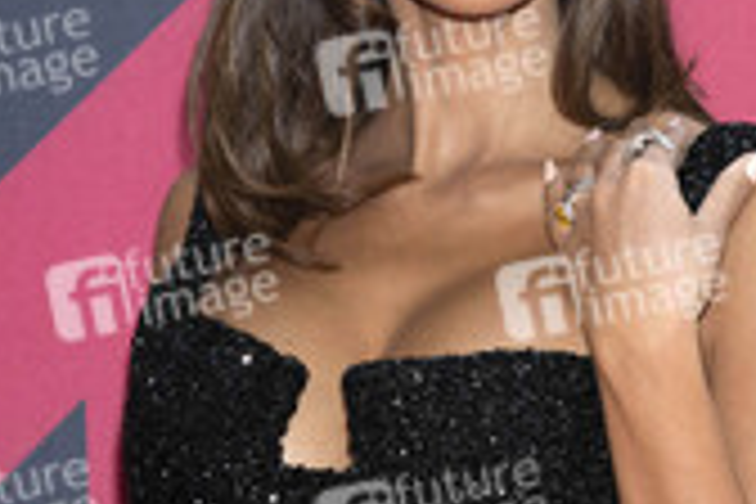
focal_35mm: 150
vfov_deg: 9.1
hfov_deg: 13.3
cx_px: 943
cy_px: 176
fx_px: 3150
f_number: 5.6
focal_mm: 56
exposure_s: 1/200
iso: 800
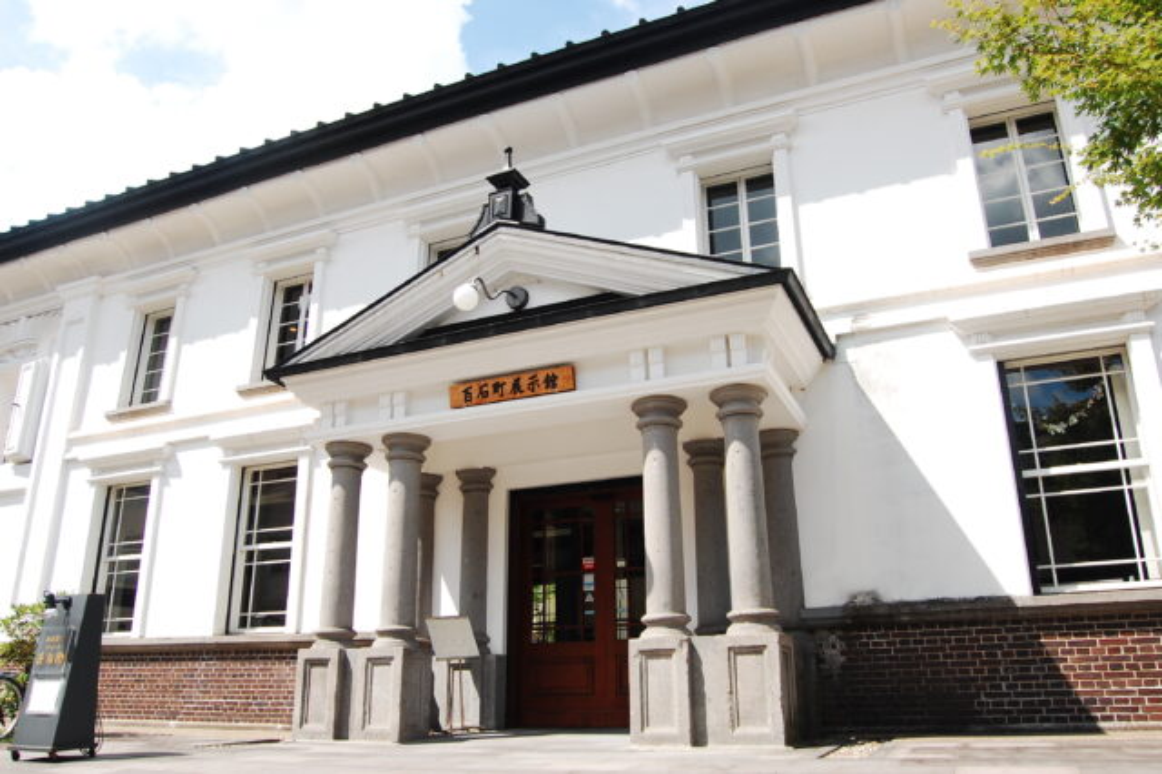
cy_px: 387
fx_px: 871
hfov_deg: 67.4
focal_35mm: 27
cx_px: 581
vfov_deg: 47.9
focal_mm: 18
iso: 200
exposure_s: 1/320
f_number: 7.1
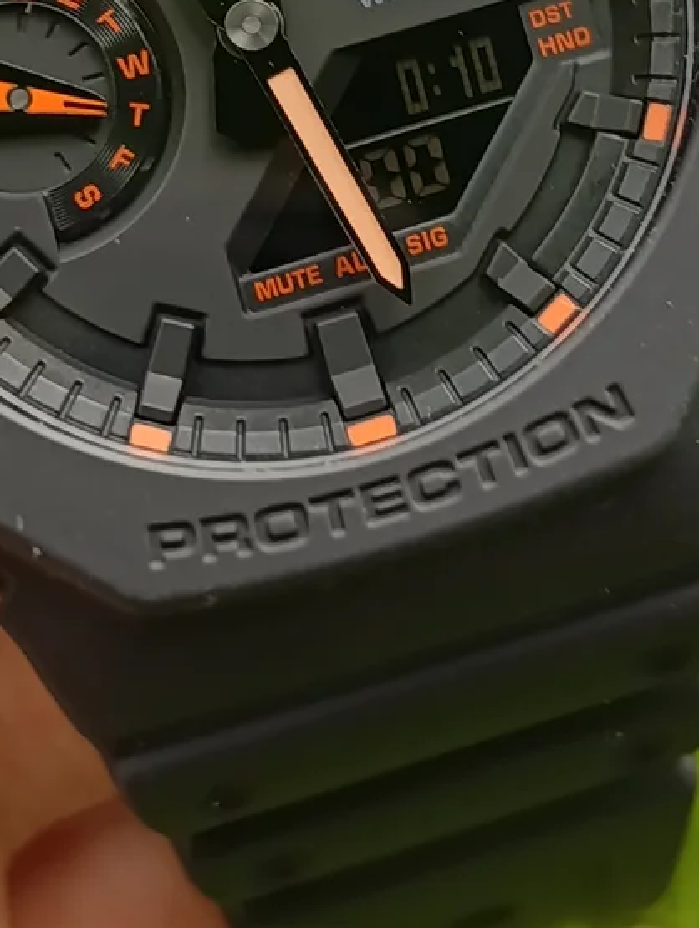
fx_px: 1477
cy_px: 5
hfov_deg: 26.6
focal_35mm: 55
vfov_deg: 32.2
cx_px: 308
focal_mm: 6.14
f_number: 1.6
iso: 80
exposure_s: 1/120
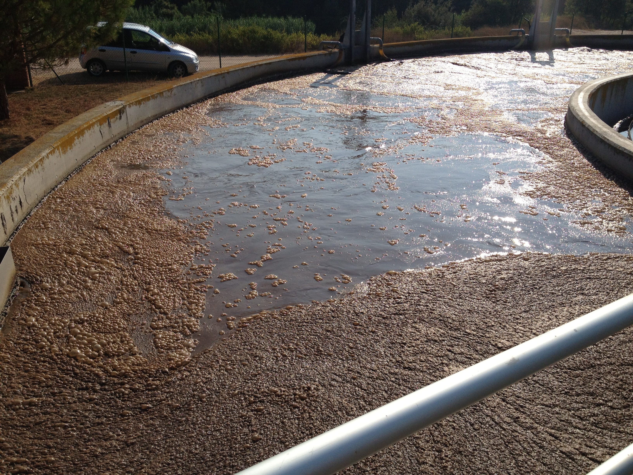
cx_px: 316
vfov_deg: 40.7
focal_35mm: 35
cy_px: 238
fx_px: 640
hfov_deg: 52.6
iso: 64
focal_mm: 4.28
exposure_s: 1/3067
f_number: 2.4
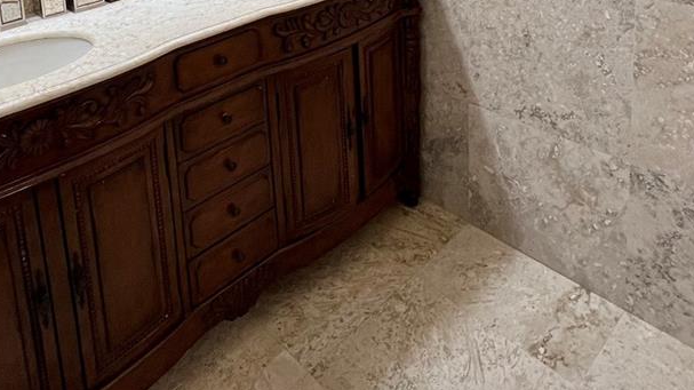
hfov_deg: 66.5
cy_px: -90
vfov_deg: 33.0
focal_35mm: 28
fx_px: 515
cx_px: 244
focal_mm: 1.57
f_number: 1.8
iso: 125
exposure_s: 1/120
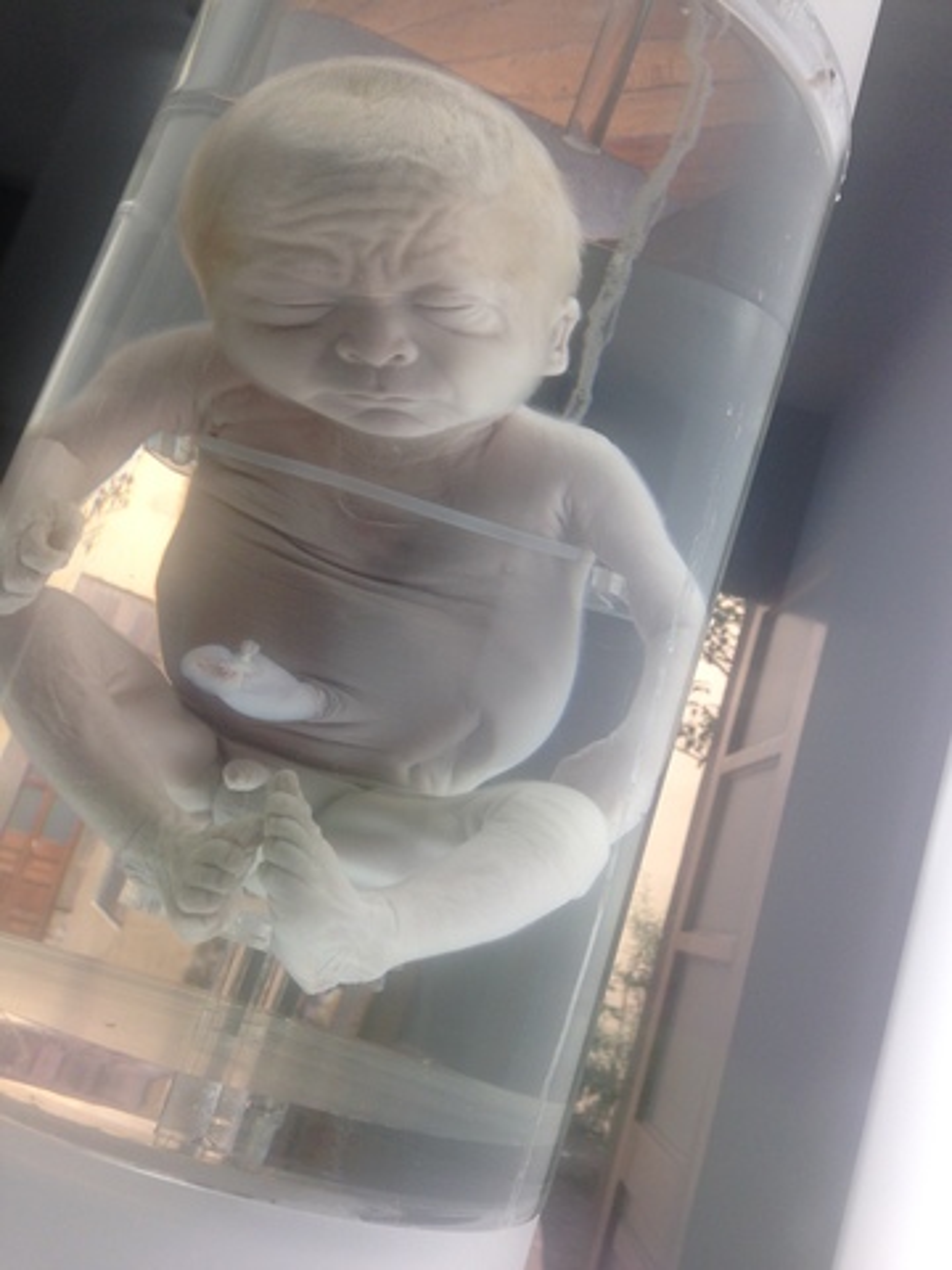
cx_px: 476
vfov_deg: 55.4
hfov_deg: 42.9
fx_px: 1210
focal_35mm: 33
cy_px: 635
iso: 50
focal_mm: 4.12
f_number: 2.4
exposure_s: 1/60
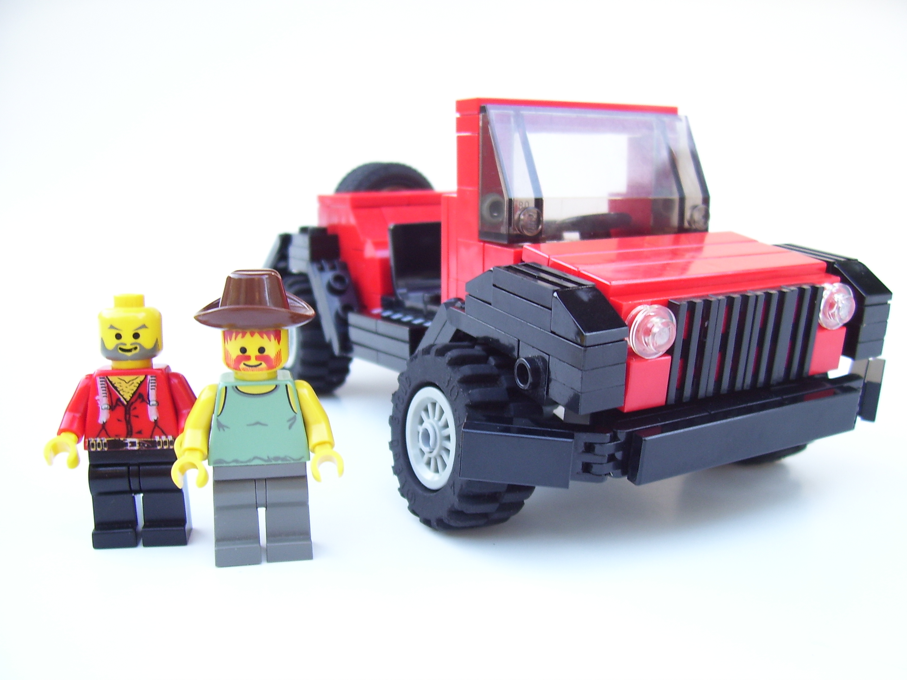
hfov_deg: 54.0
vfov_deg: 41.8
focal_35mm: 34
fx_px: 891
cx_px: 454
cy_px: 340
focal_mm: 5.6
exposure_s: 1/45
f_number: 2.7
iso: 80
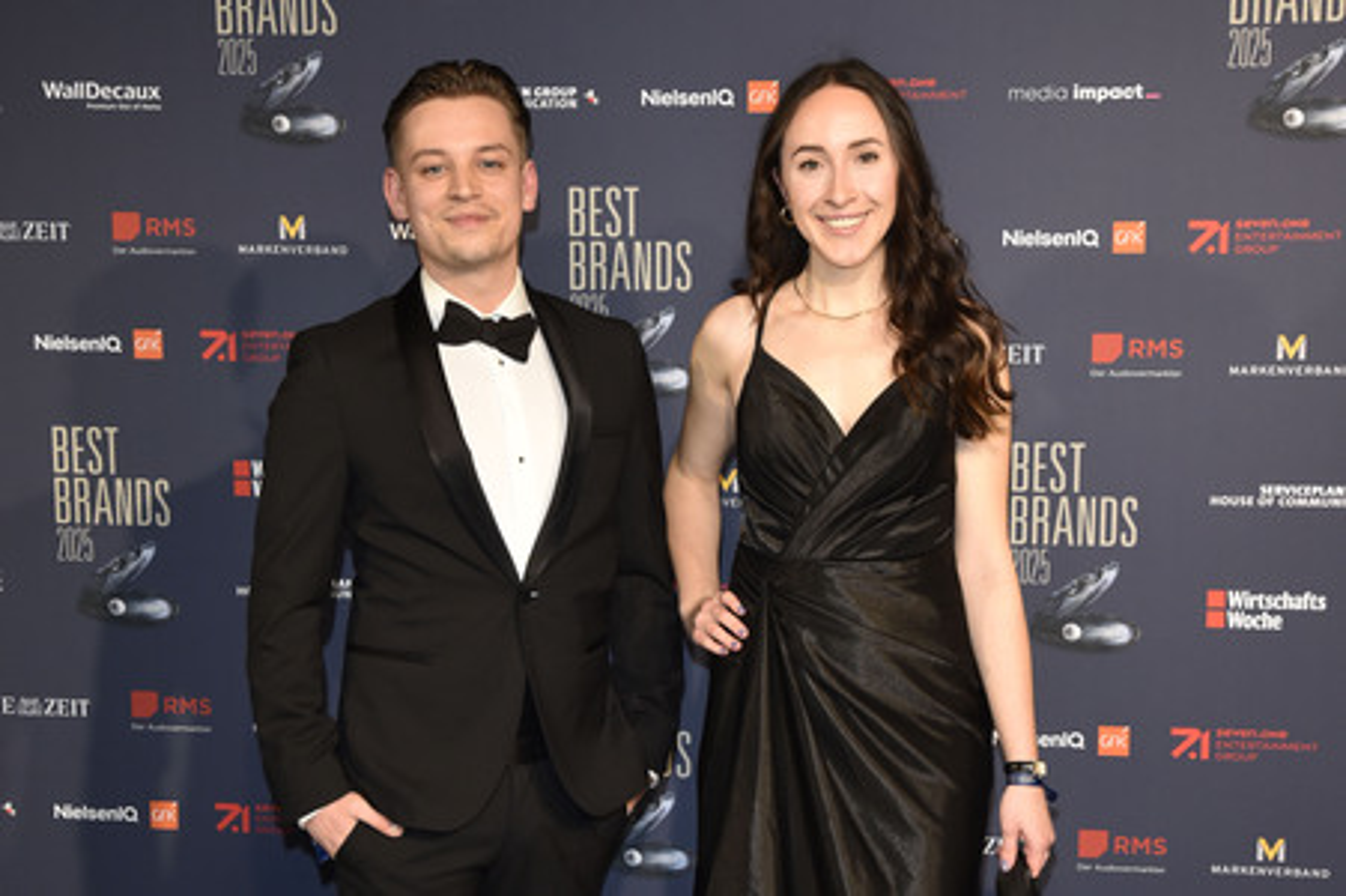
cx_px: 673
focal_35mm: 48
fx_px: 1793
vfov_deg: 28.0
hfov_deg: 41.1
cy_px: 448
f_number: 6.3
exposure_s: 1/250
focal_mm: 48
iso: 1250
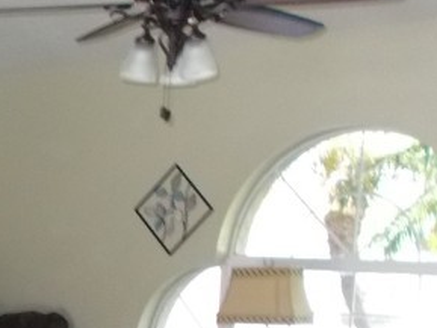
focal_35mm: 92
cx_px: -209
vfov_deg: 15.6
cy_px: 363
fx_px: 1162
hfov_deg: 18.9
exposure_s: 1/25
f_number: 3.2
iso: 320
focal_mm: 4.6
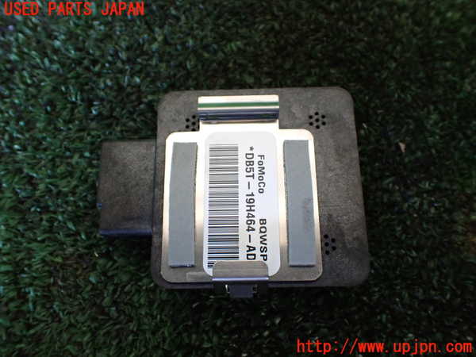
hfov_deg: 60.0
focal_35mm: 30
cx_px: 238
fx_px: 413
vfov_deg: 46.8
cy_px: 178
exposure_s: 1/125
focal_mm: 5.4
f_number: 2.3
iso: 800
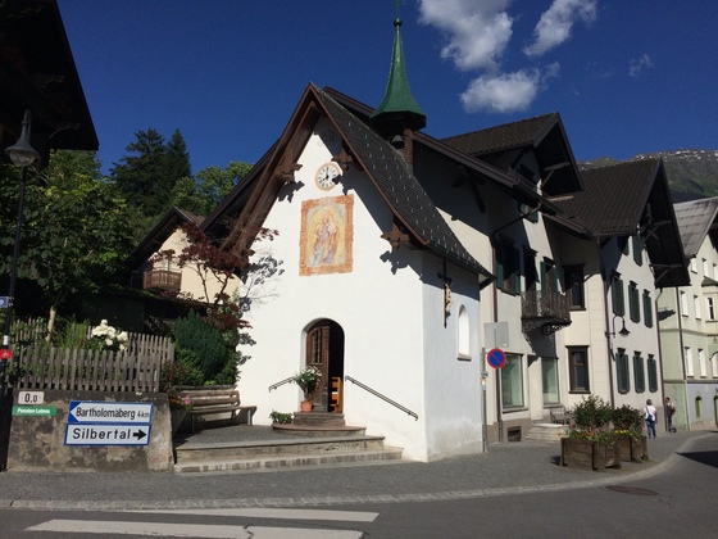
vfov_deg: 48.2
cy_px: 270
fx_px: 602
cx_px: 359
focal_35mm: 29
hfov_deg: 61.7
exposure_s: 1/6849
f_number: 2.2
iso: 32
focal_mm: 4.15
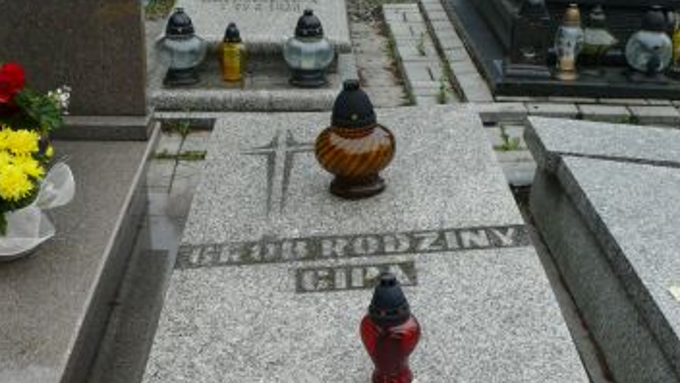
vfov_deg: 22.5
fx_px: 938
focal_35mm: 52
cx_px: 340
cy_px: 339
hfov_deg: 39.9
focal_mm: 7.4
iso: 100
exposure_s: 1/125
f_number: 4
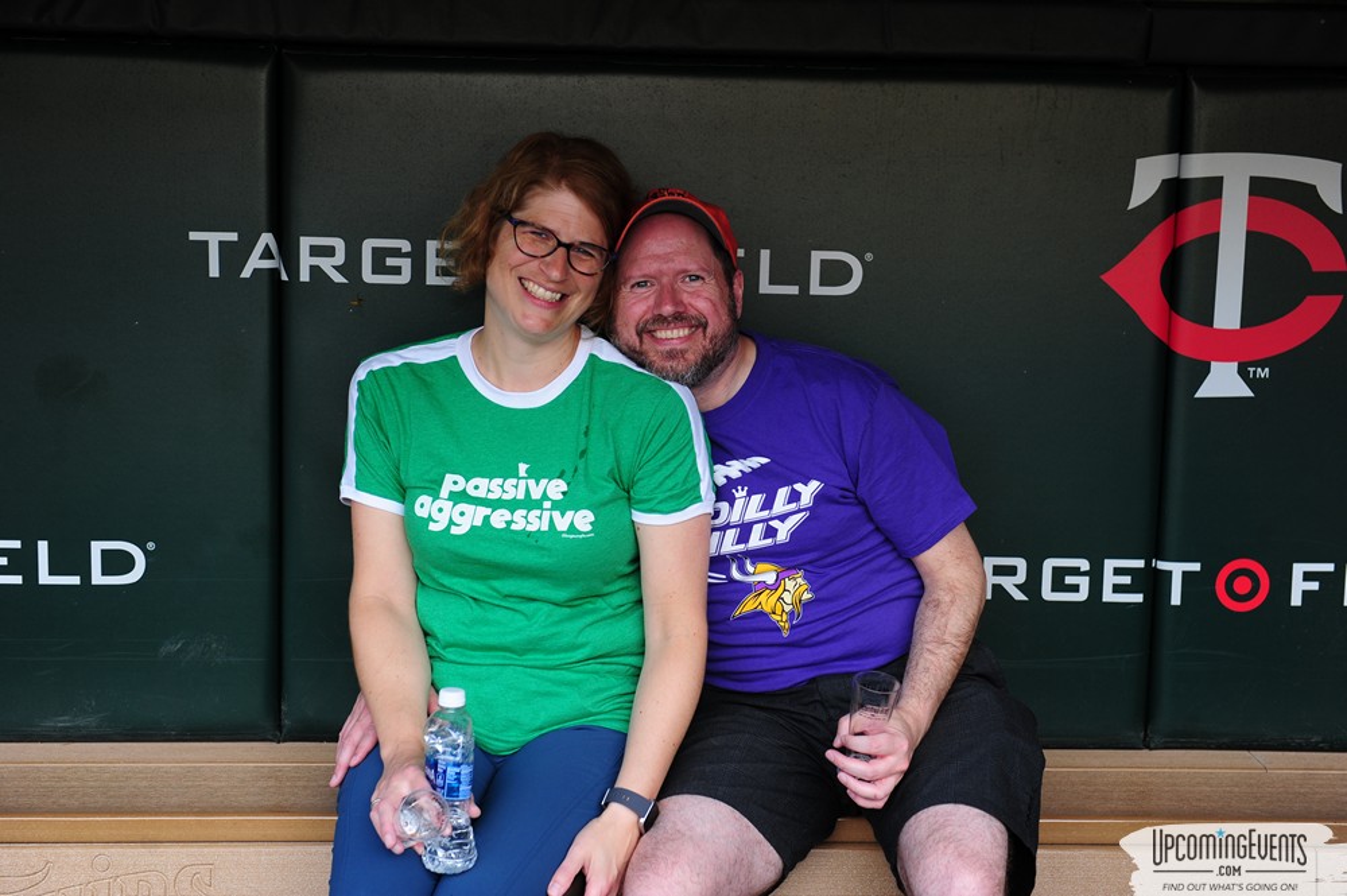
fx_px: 2243
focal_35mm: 60
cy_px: 448
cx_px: 674
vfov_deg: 22.6
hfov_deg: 33.4
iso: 320
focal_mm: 60
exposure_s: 1/250
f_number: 4
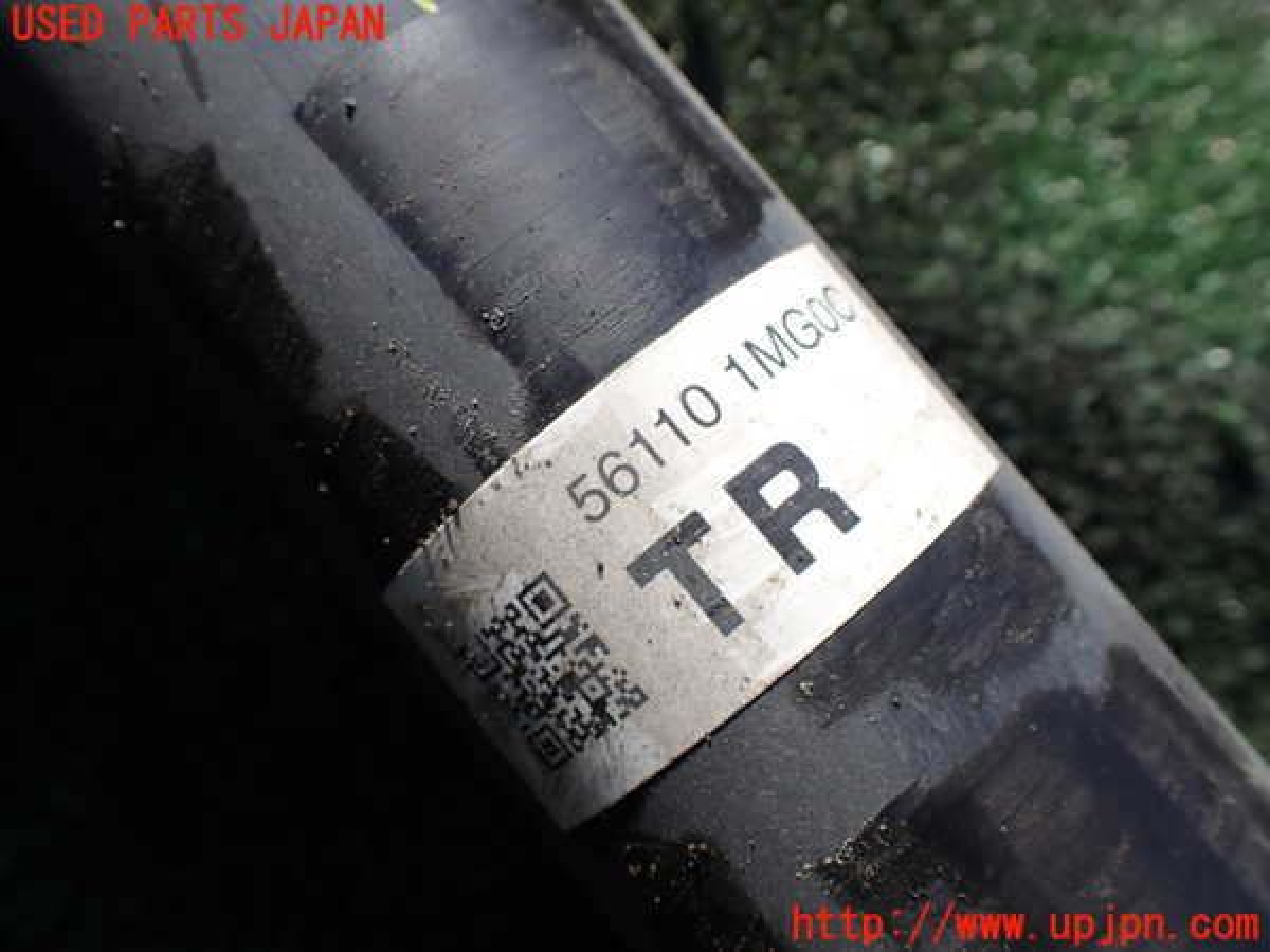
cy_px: 476
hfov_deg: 60.0
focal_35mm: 30
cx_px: 635
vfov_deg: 46.8
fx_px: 1101
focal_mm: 5.4
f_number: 3.2
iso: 100
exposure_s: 1/640
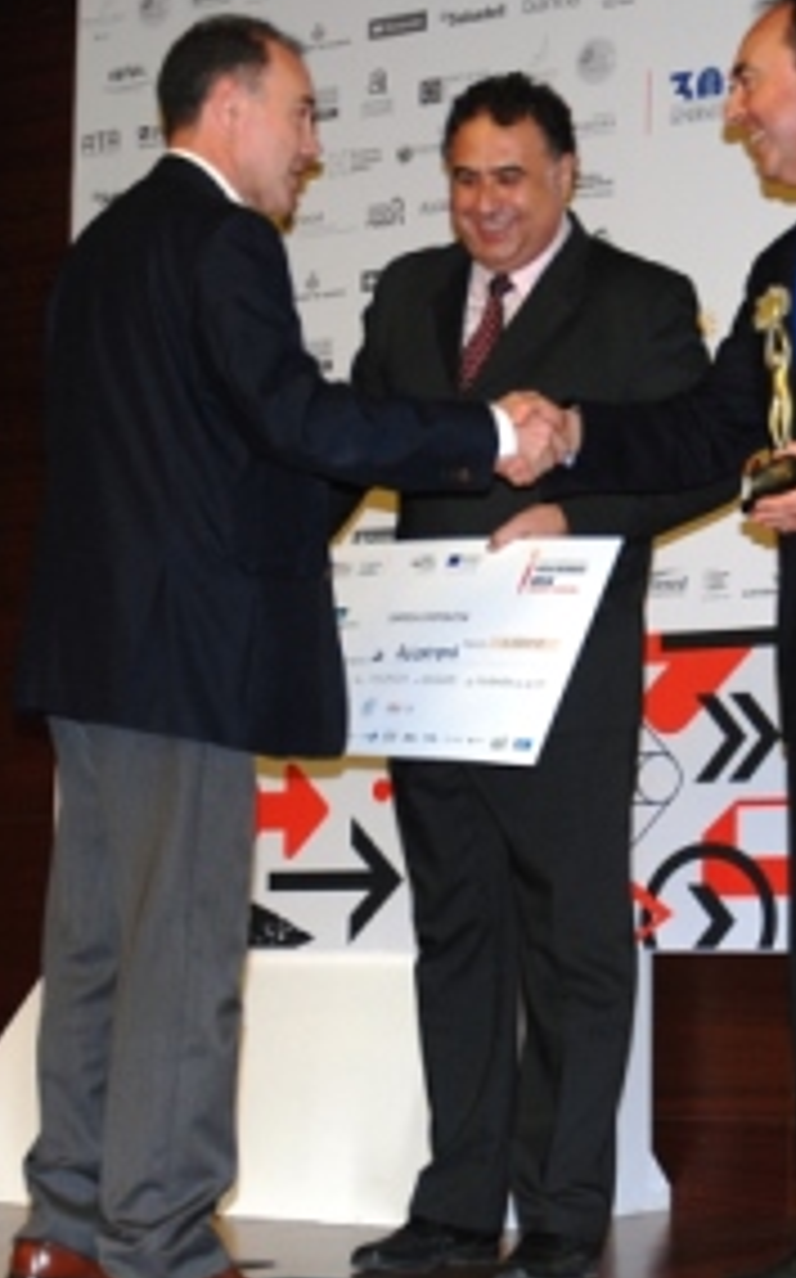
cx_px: 762
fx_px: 2744
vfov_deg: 26.2
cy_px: 560
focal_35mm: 79
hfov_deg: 16.2
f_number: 4
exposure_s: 1/60
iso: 200
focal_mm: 29
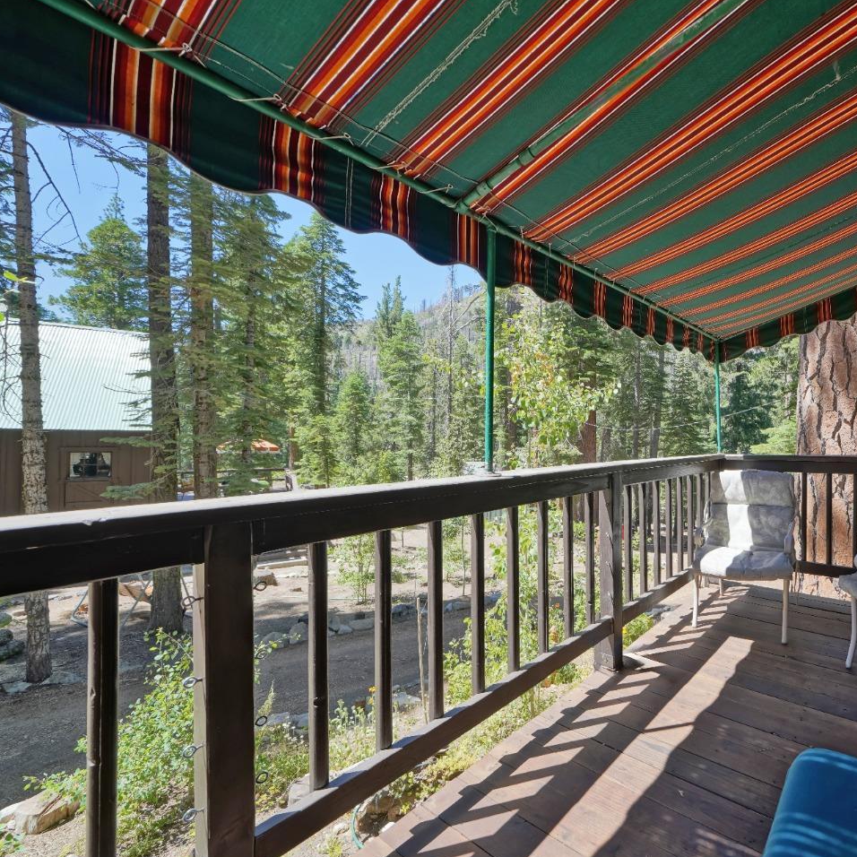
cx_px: 629
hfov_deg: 81.5
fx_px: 448
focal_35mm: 16
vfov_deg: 87.4
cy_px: 428
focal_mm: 12
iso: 200
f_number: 6.3
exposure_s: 1/100
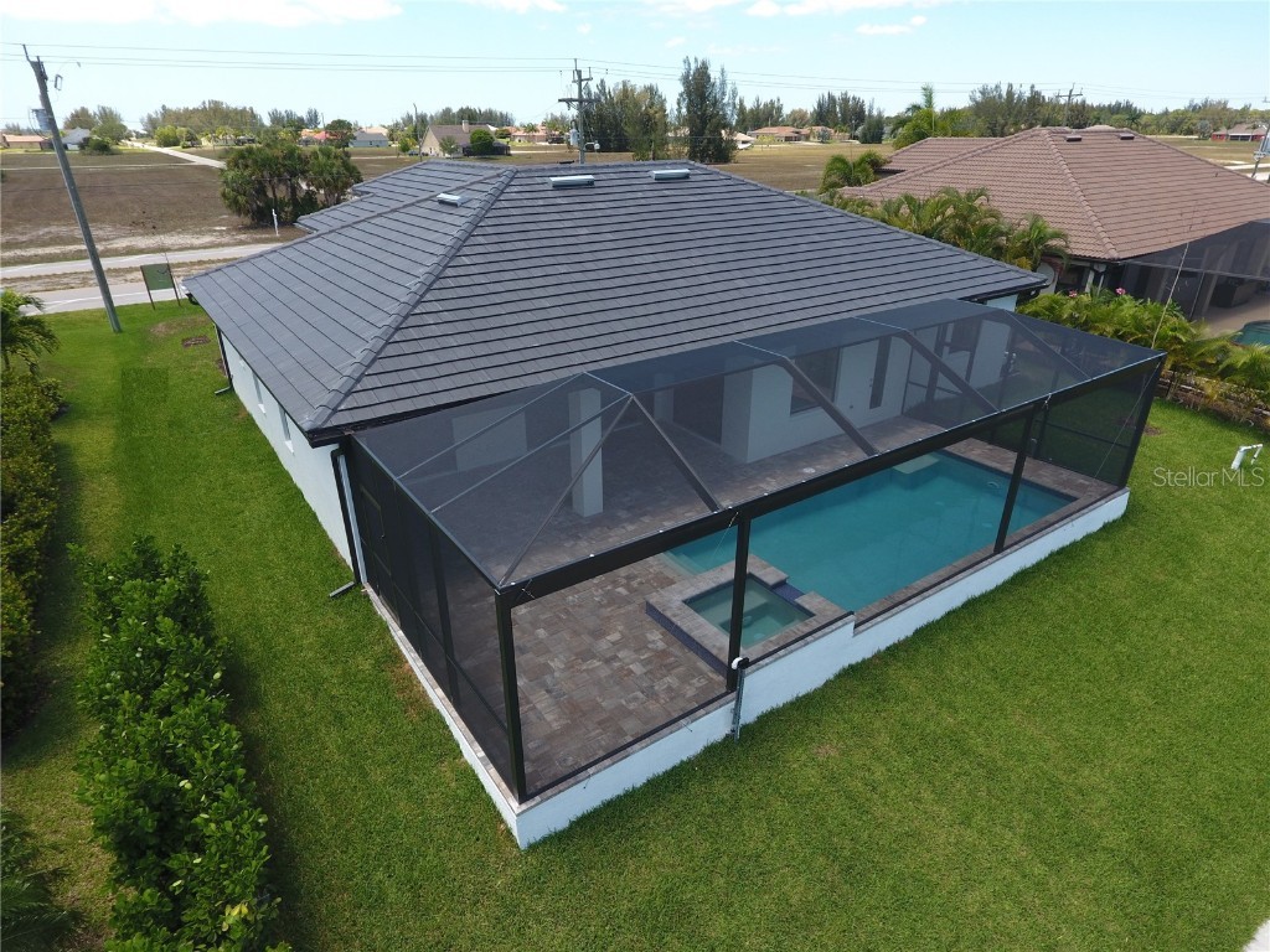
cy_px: 476
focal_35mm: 20
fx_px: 734
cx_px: 635
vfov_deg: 66.0
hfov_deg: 81.7
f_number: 2.8
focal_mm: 3.61
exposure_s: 1/410
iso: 100
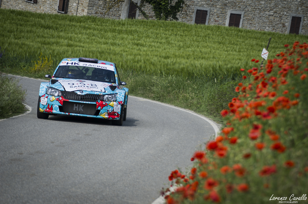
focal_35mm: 202
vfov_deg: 6.8
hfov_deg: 10.2
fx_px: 1729
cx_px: 154
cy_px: 102
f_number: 5
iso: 100
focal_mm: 135
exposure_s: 1/640
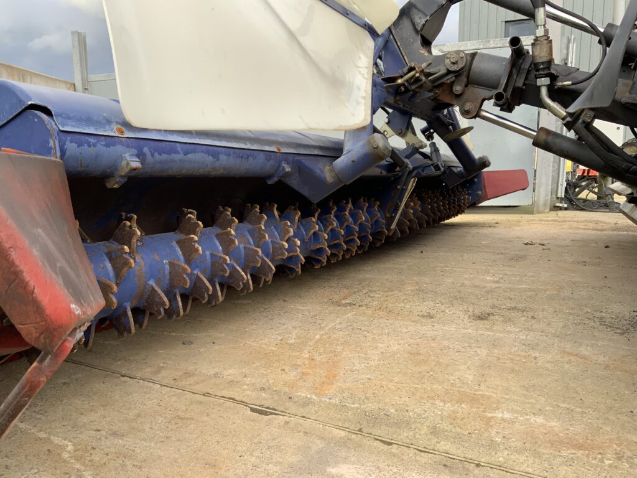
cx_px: 318
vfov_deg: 48.2
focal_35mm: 29
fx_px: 534
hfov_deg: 61.7
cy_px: 239
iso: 16
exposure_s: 1/144
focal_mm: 3
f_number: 1.8
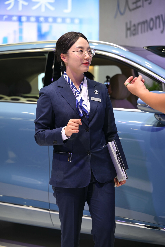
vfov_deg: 27.0
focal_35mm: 75
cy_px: 124
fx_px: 516
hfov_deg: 18.2
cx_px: 82
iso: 400
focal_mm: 75
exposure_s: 1/200
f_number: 3.5
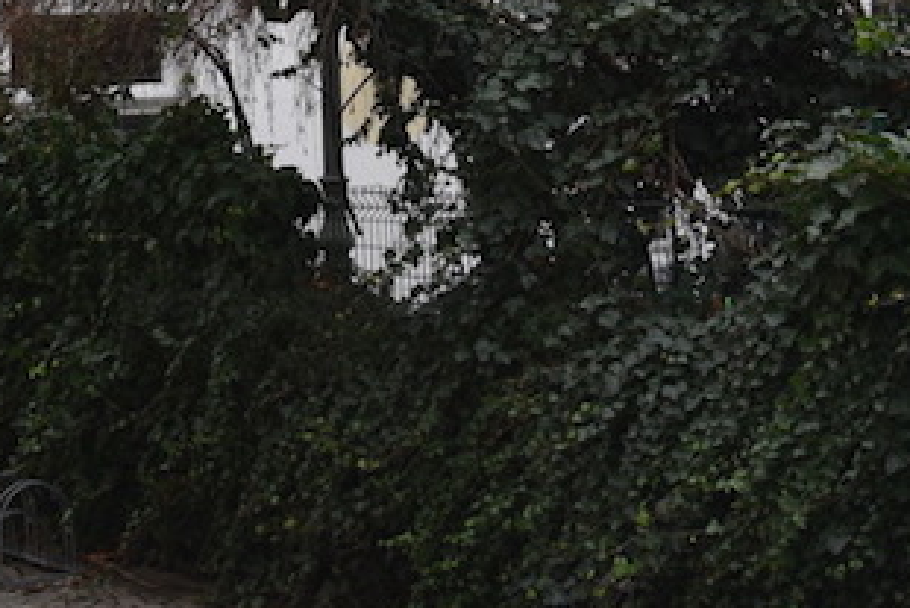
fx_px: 3338
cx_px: 97
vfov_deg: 10.1
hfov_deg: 15.4
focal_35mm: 132
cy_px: -304
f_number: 5.6
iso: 400
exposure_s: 1/125
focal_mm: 40
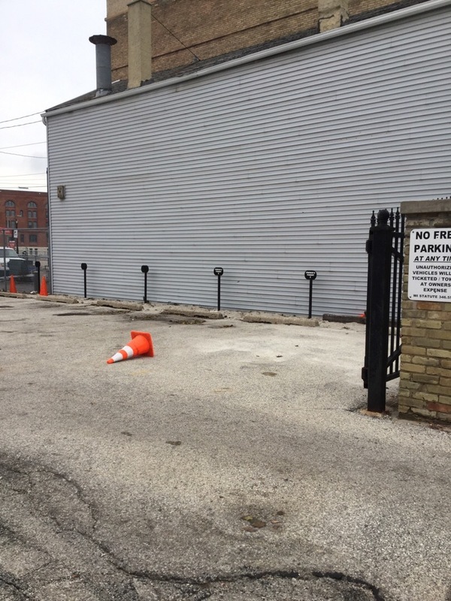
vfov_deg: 58.4
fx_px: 539
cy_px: 300
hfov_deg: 45.4
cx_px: 226
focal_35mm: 31
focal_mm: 3.3
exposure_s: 1/184
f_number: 2.4
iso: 25
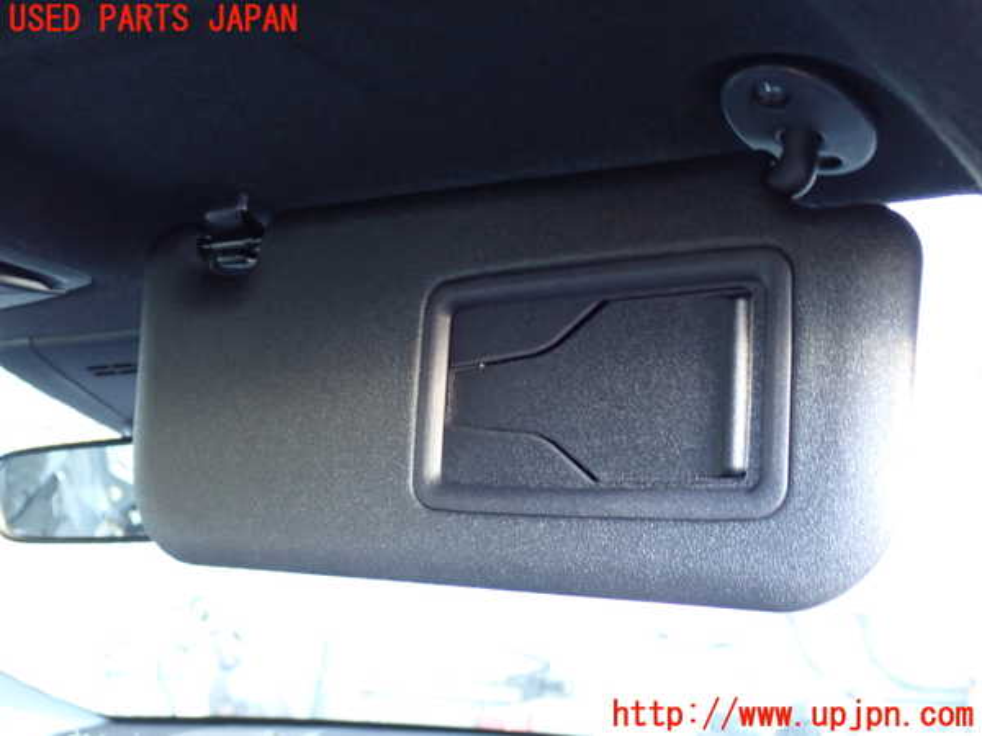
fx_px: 1248
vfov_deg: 32.9
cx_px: 491
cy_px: 368
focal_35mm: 44
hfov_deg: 42.9
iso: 800
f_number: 2.9
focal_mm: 7.84
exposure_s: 1/15
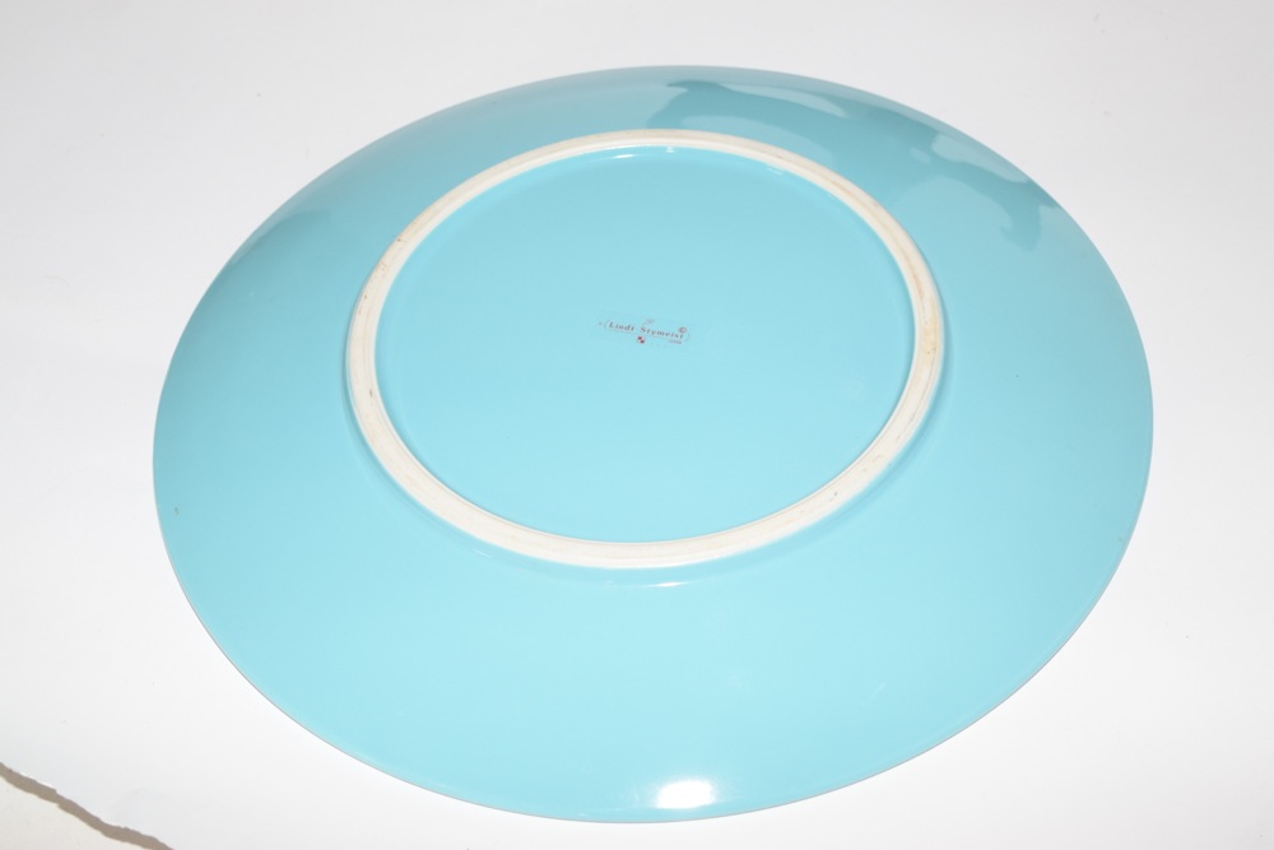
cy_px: 425
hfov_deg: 28.1
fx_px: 2548
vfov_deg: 18.9
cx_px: 637
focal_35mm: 72
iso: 720
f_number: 5.3
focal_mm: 48
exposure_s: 1/60
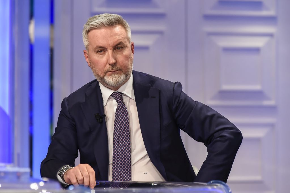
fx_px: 1611
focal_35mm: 200
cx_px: 145
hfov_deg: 10.3
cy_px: 96
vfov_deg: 6.9
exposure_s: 1/250
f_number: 6.3
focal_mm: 200
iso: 2000
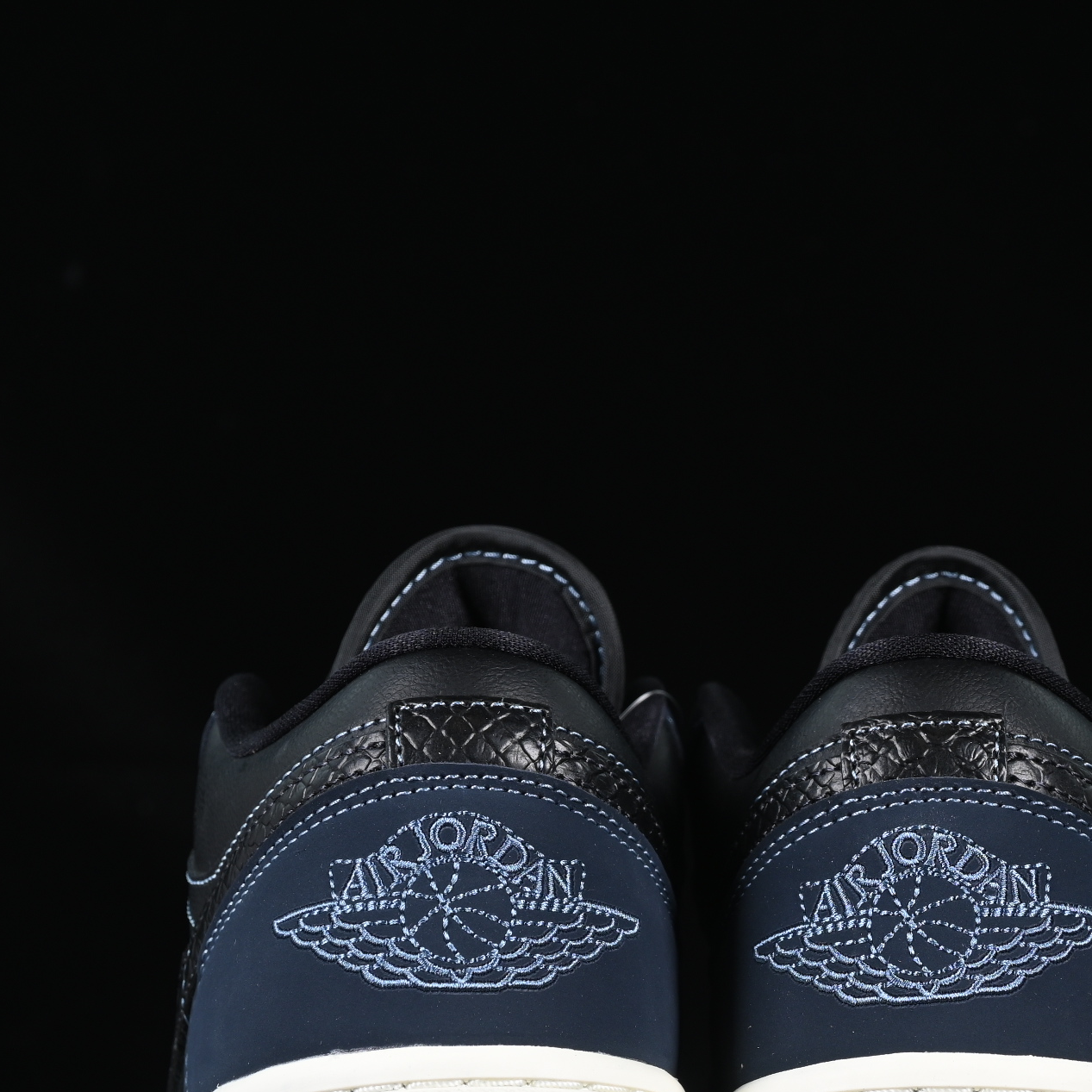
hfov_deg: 12.5
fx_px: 4997
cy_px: 779
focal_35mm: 140
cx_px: 709
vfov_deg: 12.4
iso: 160
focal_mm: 50
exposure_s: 1/60
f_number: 6.3
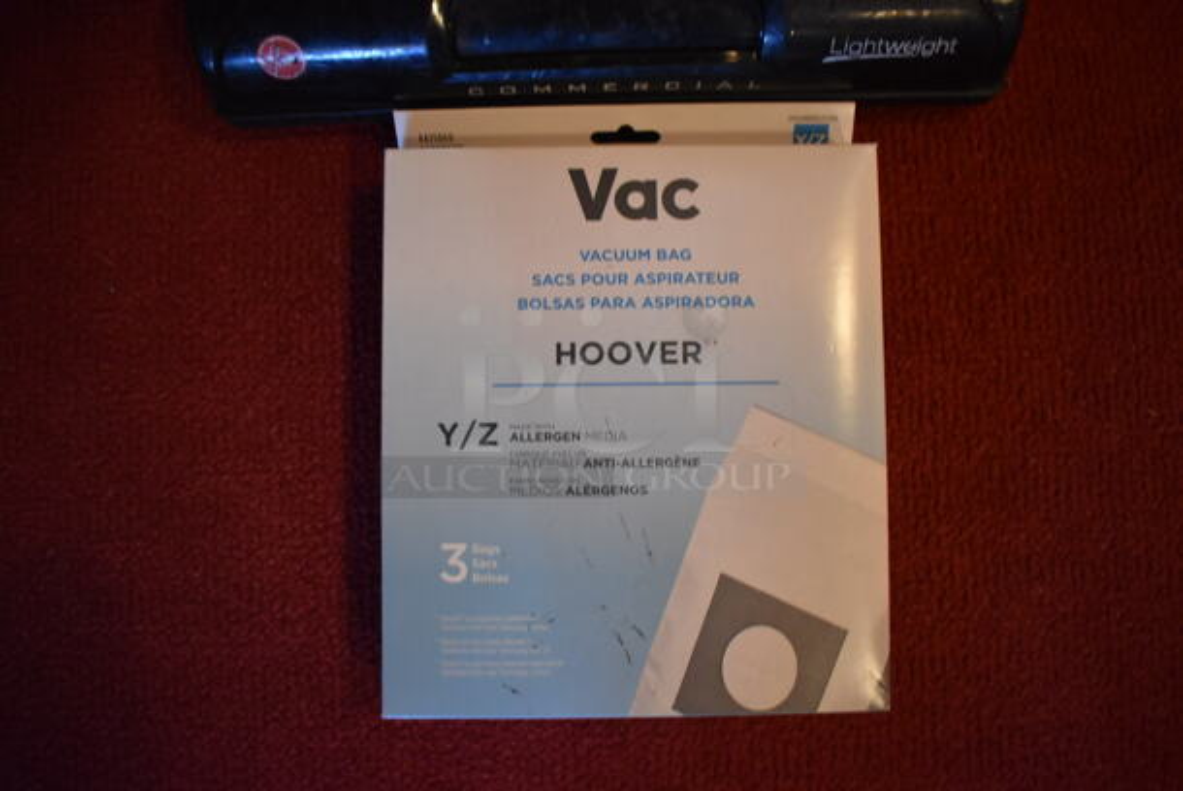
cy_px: 396
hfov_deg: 67.3
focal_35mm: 27
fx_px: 888
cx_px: 592
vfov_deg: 48.0
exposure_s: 1/125
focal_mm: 18
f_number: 3.5
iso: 2500
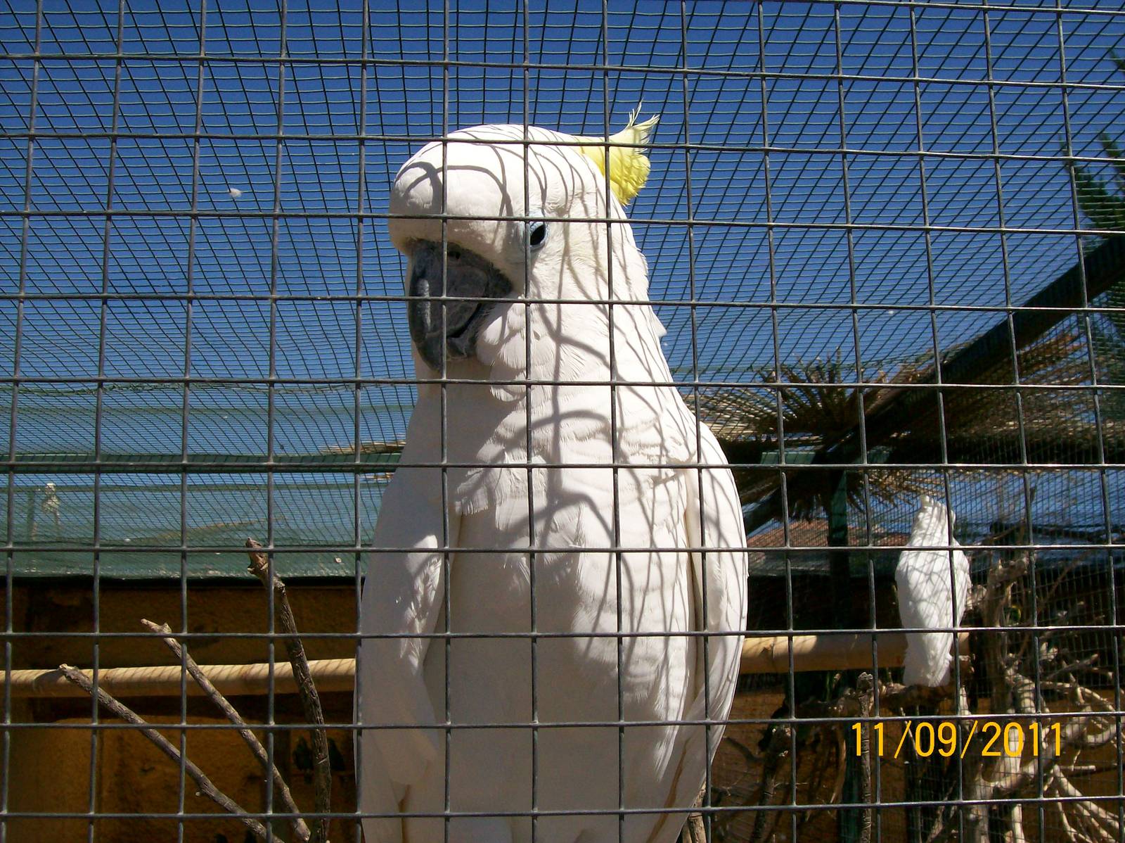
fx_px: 1462
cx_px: 562
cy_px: 422
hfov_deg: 42.1
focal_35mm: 45
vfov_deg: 32.1
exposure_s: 1/871
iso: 80
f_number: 5.4
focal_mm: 7.6
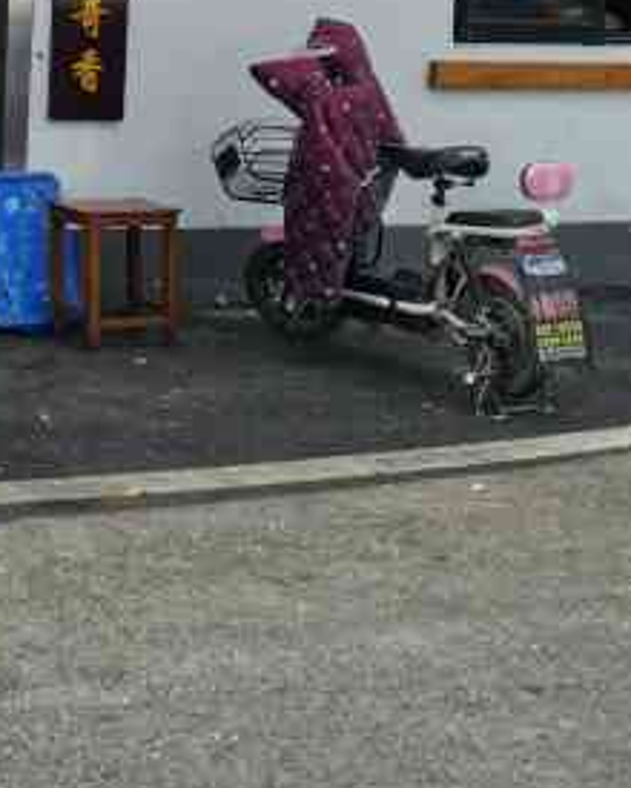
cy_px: -242
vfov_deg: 20.3
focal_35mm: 86
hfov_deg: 16.1
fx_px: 2008
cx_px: -364
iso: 50
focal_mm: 4.66
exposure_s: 1/5000
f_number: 1.4
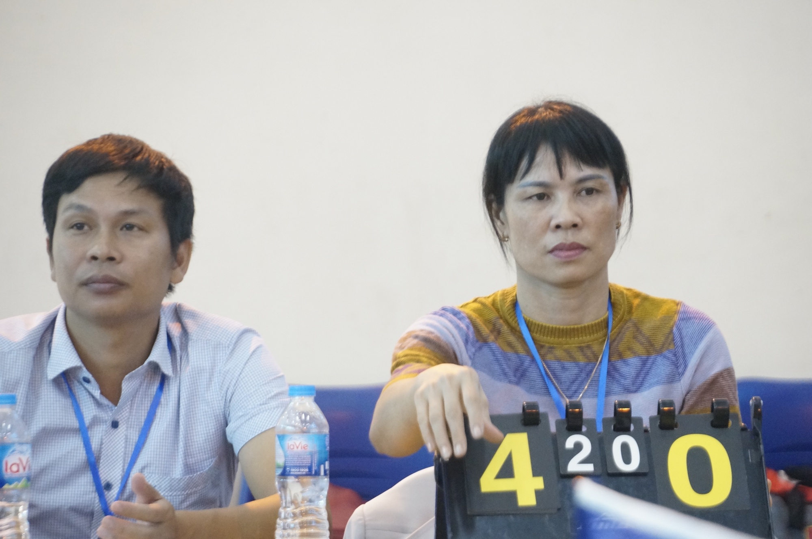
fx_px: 6452
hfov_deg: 7.2
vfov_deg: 4.8
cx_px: 406
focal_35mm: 286
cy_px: 270
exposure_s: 1/60
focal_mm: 191
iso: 3200
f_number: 6.3
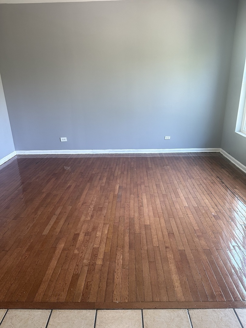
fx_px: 227
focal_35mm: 24
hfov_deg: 56.8
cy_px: 164
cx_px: 123
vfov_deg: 71.6
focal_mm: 6.86
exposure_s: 1/120
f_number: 1.78
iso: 200
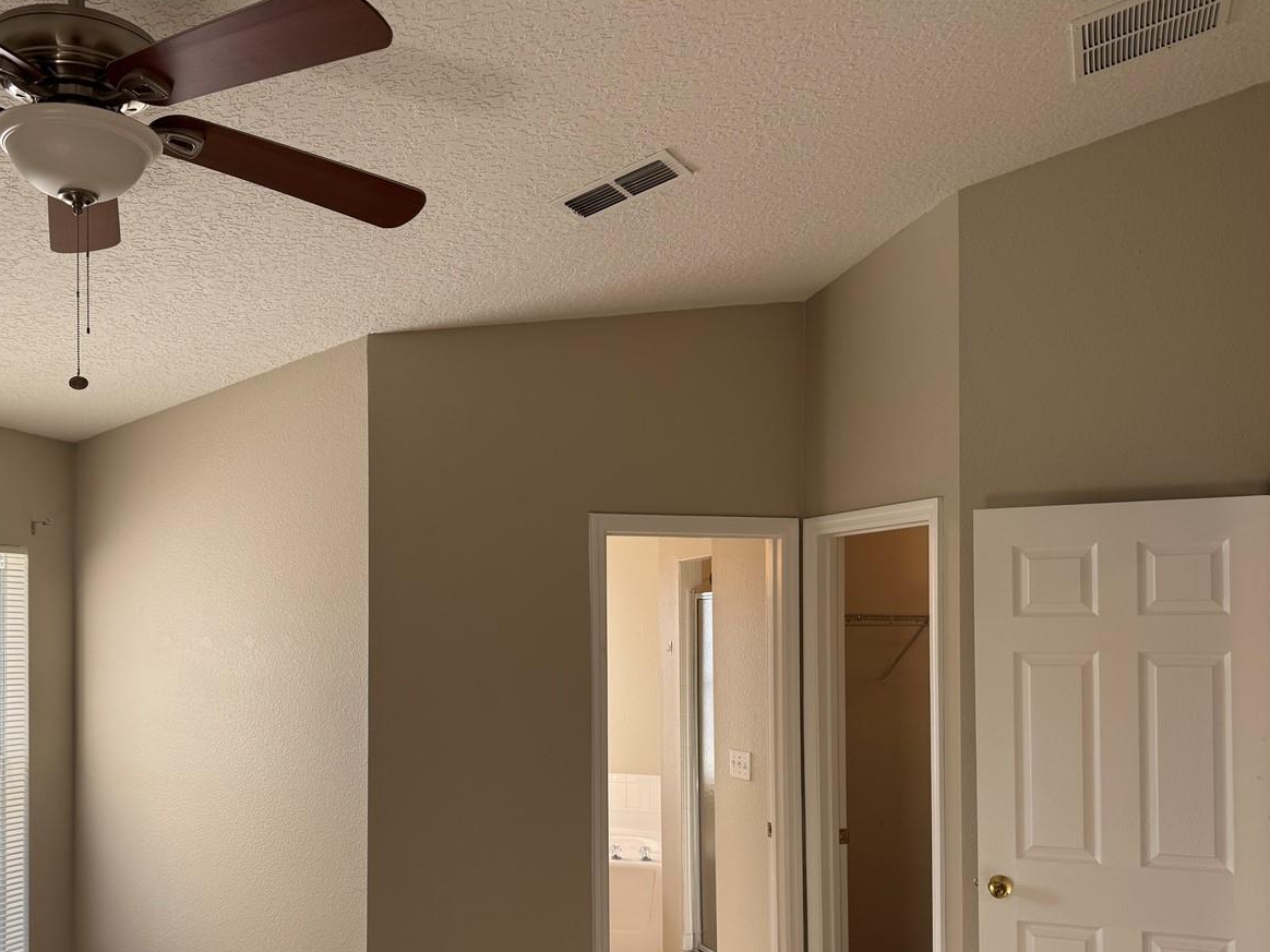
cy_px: 624
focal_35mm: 33
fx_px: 1211
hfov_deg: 54.9
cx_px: 500
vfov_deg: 42.4
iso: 64
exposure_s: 1/121
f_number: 1.78
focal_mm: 6.76
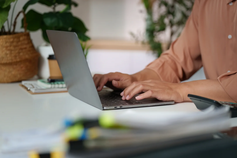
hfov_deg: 28.8
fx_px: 461
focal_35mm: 70
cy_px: 79
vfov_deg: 19.5
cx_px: 118
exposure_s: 1/250
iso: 1000
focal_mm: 70
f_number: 2.8
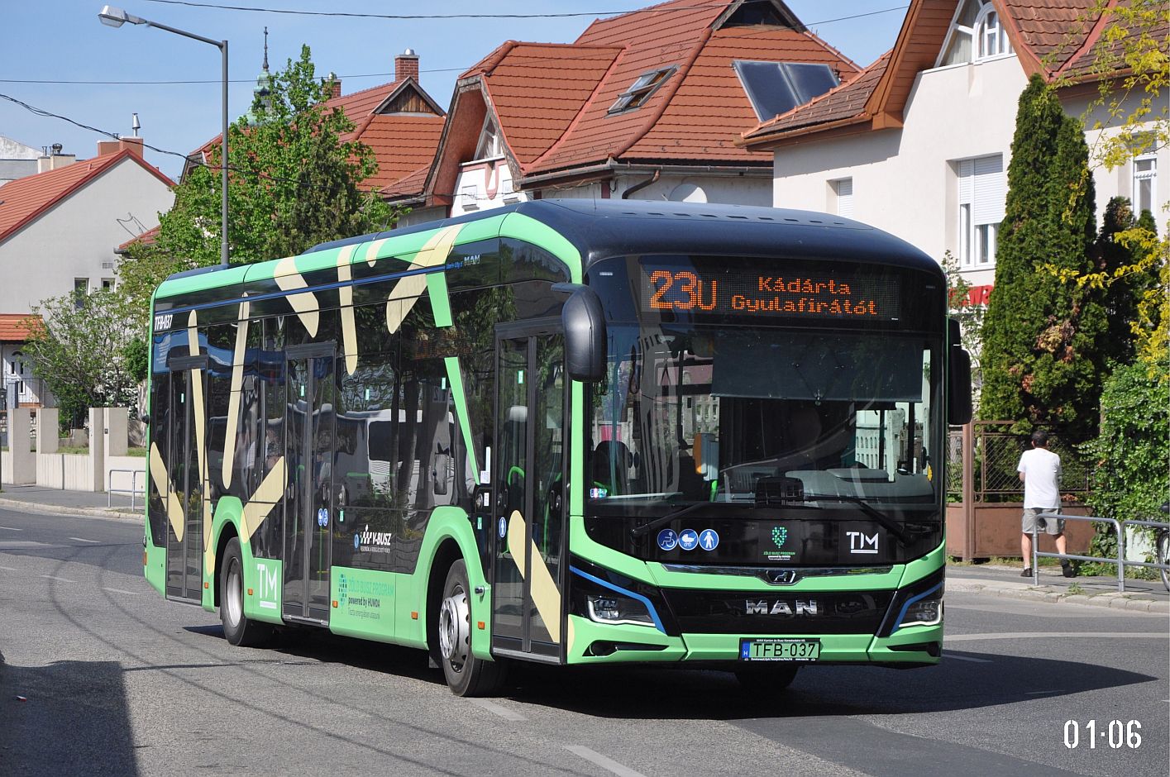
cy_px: 388
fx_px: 3214
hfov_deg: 20.6
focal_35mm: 99
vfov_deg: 13.8
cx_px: 585
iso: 400
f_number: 5.6
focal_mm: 66
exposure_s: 1/1250
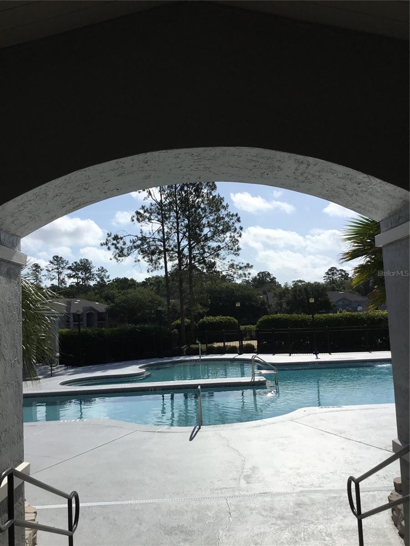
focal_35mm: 31
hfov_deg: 45.4
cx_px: 205
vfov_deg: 58.4
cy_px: 273
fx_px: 490
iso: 25
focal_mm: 3.3
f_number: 2.4
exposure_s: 1/3546
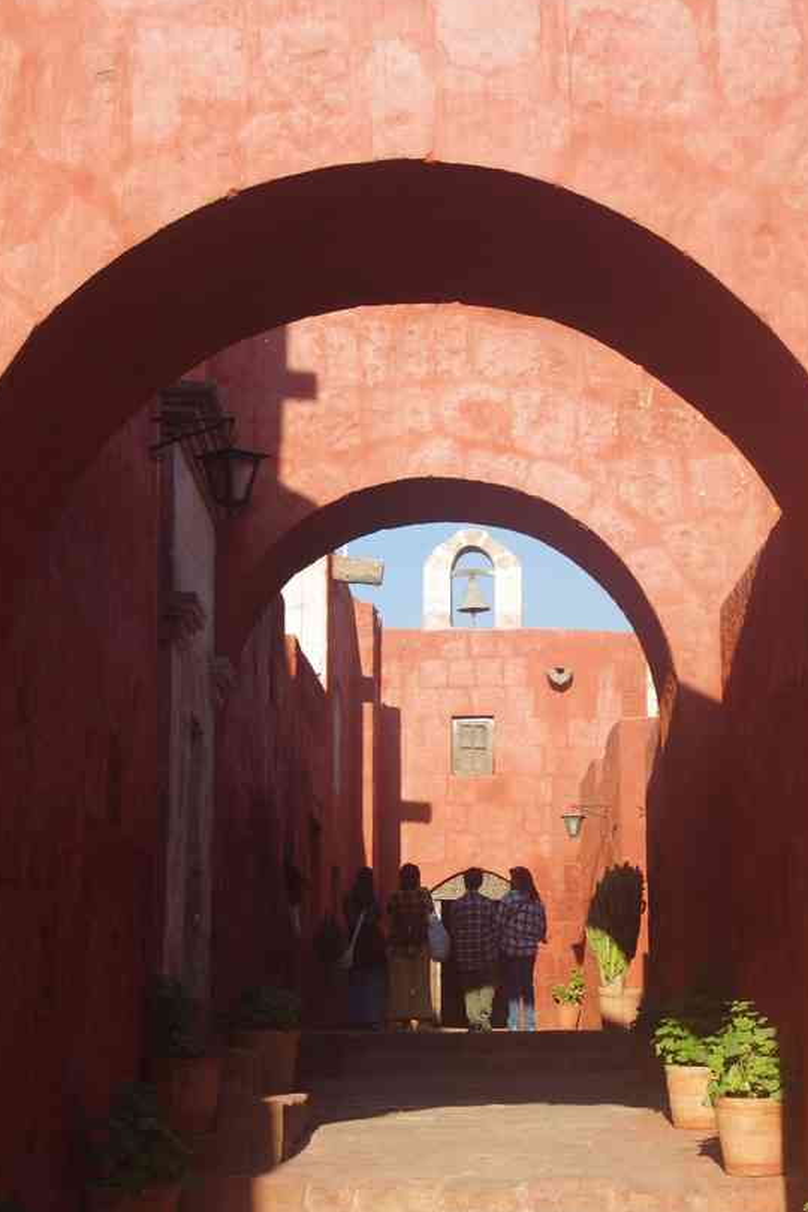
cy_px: 656
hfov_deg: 18.4
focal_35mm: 74
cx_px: 440
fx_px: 2491
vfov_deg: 27.3
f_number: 9
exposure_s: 1/80
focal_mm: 40
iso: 200
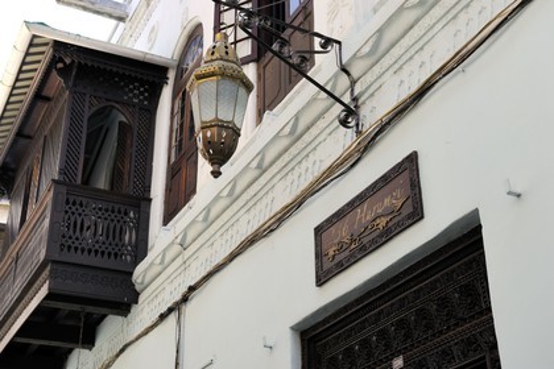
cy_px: 184
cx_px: 277
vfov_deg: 24.2
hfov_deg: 35.6
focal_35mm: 56
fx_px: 862
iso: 200
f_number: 5.6
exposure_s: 1/160
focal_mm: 56
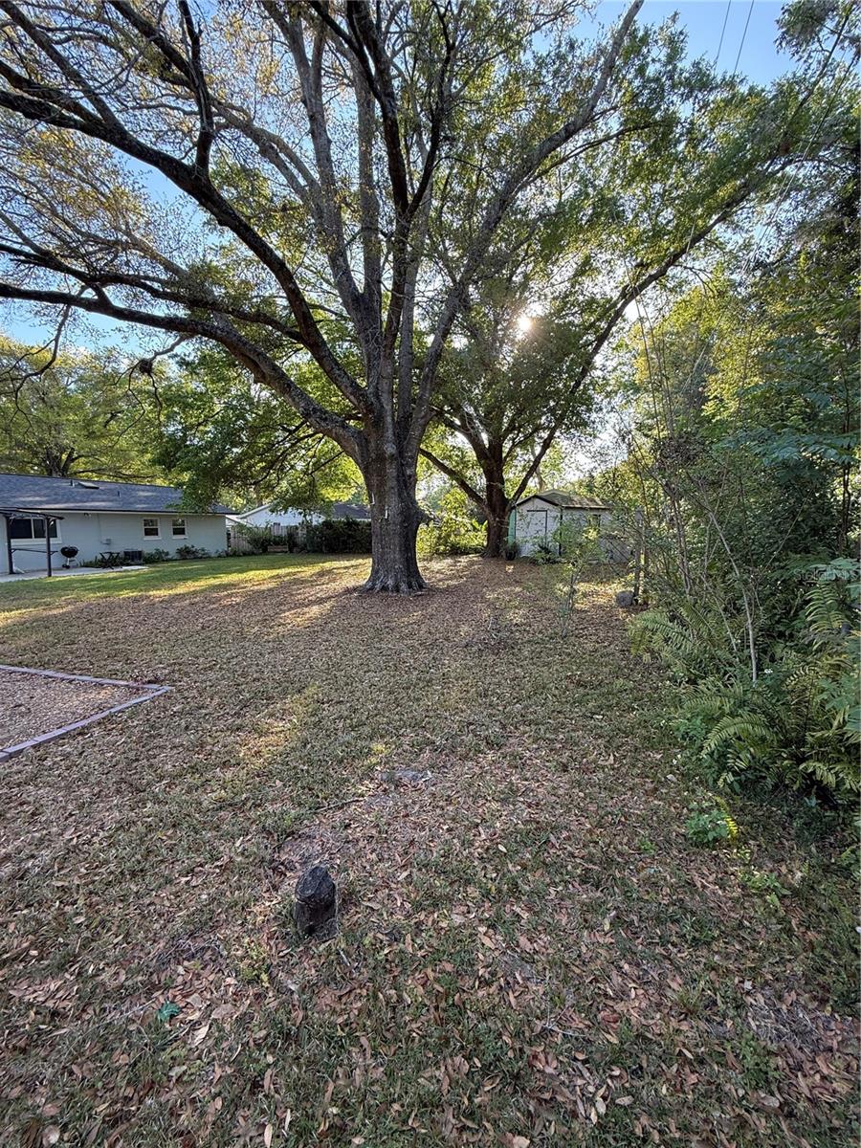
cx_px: 430
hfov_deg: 85.7
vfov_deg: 102.1
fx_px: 464
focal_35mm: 14
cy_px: 574
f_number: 2.2
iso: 64
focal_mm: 2.22
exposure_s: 1/184
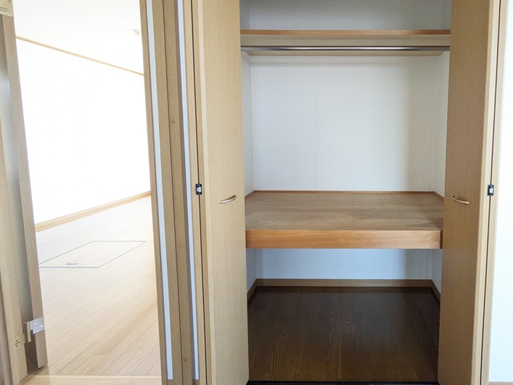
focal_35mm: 19
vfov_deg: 68.2
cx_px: 341
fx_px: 282
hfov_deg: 81.9
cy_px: 160
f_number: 2.2
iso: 205
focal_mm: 1.83
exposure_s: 1/60
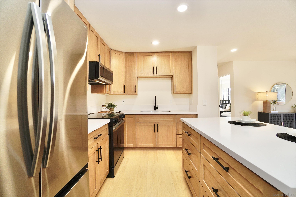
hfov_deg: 100.4
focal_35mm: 15
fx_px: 123
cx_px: 148
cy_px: 98
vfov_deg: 77.3
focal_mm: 10
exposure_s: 1/160
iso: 500
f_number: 4
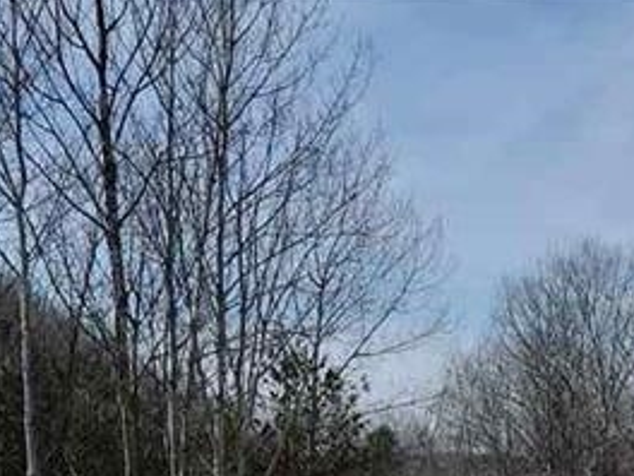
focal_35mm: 93
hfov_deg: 20.7
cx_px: 545
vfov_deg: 13.8
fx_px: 1703
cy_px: 911
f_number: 2.8
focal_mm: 4.5
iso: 100
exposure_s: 1/2000
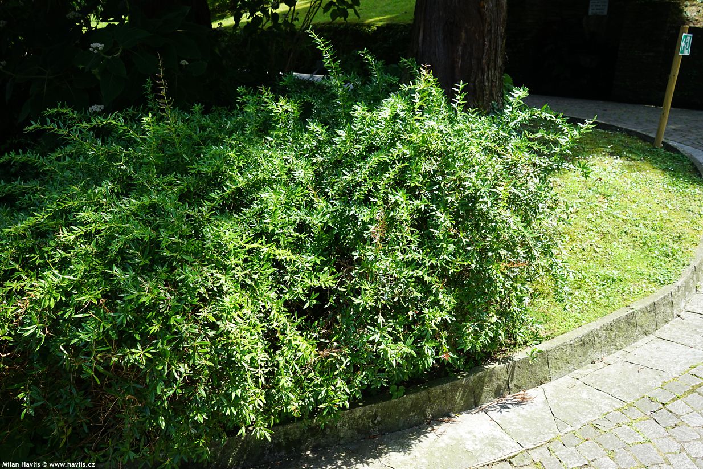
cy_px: 234
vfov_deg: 46.4
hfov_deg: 65.5
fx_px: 547
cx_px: 352
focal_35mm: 28
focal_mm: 28
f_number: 7.1
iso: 100
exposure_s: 1/80
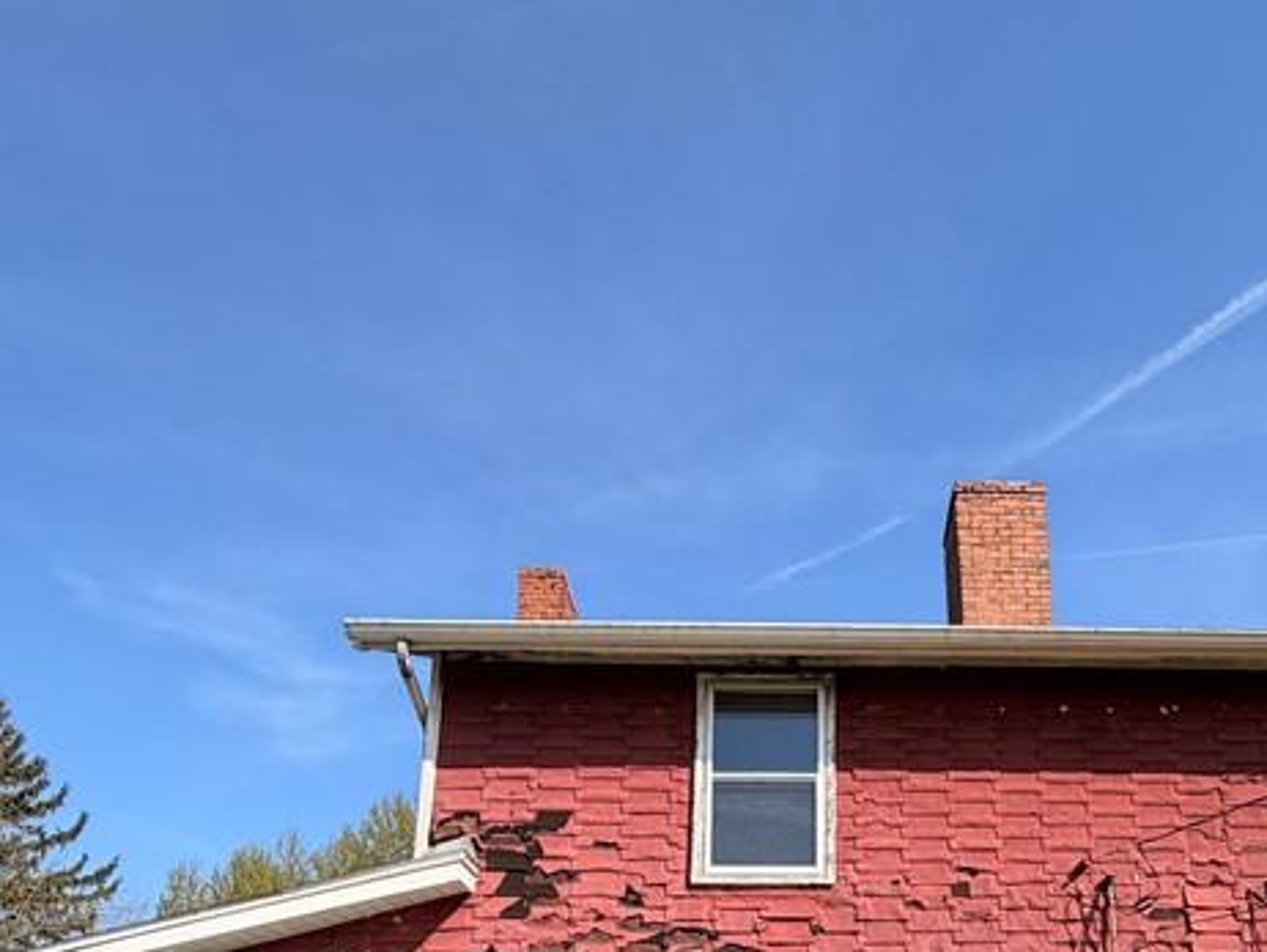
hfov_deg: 57.2
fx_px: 1135
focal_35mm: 31
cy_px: 963
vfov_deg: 39.7
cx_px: 831
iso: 32
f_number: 2.2
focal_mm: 2.22
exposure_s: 1/770
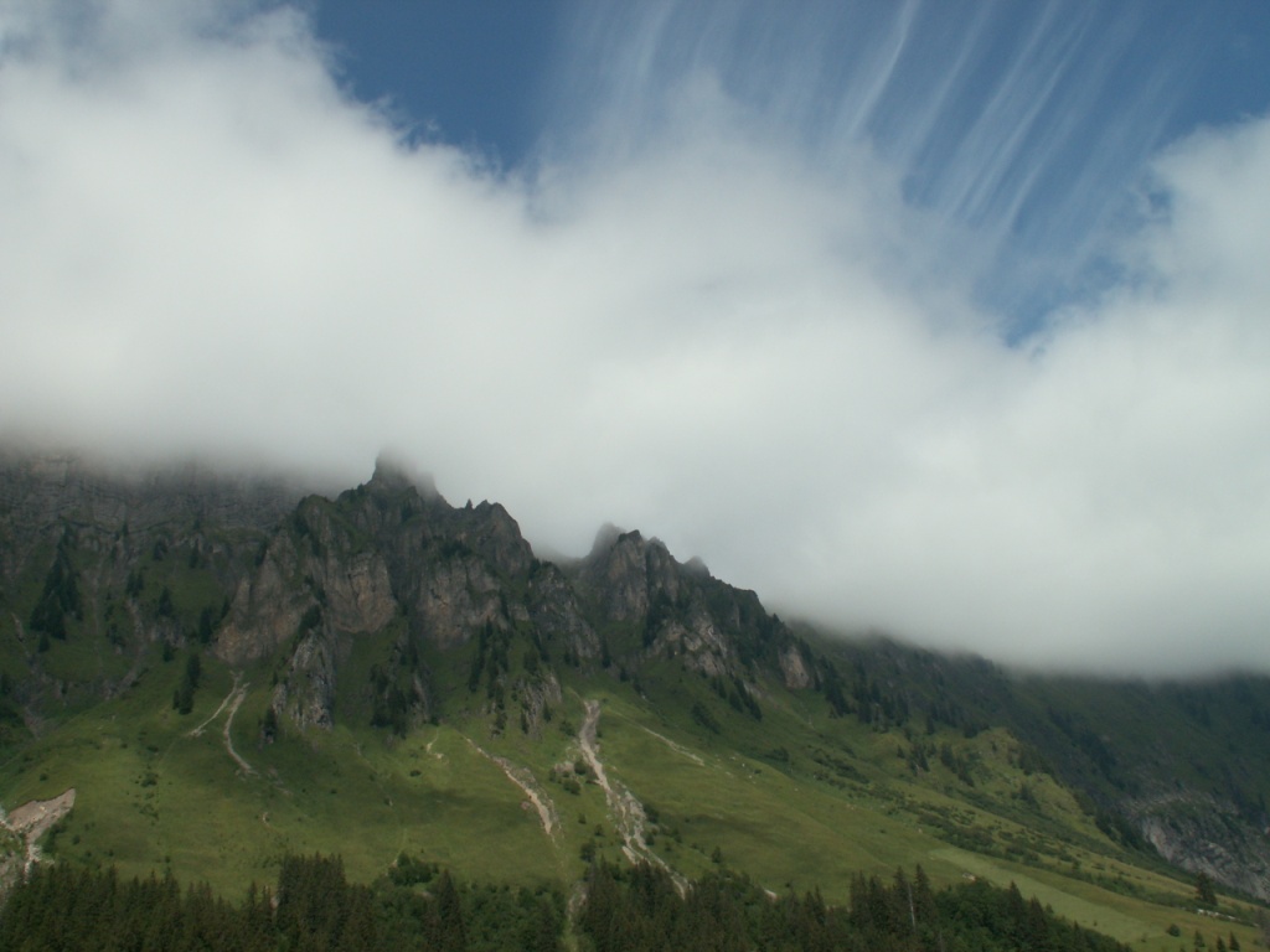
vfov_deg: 40.7
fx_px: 1284
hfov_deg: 52.6
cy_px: 476
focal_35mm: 35
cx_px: 635
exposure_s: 1/250
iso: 50
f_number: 7.1
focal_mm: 5.86
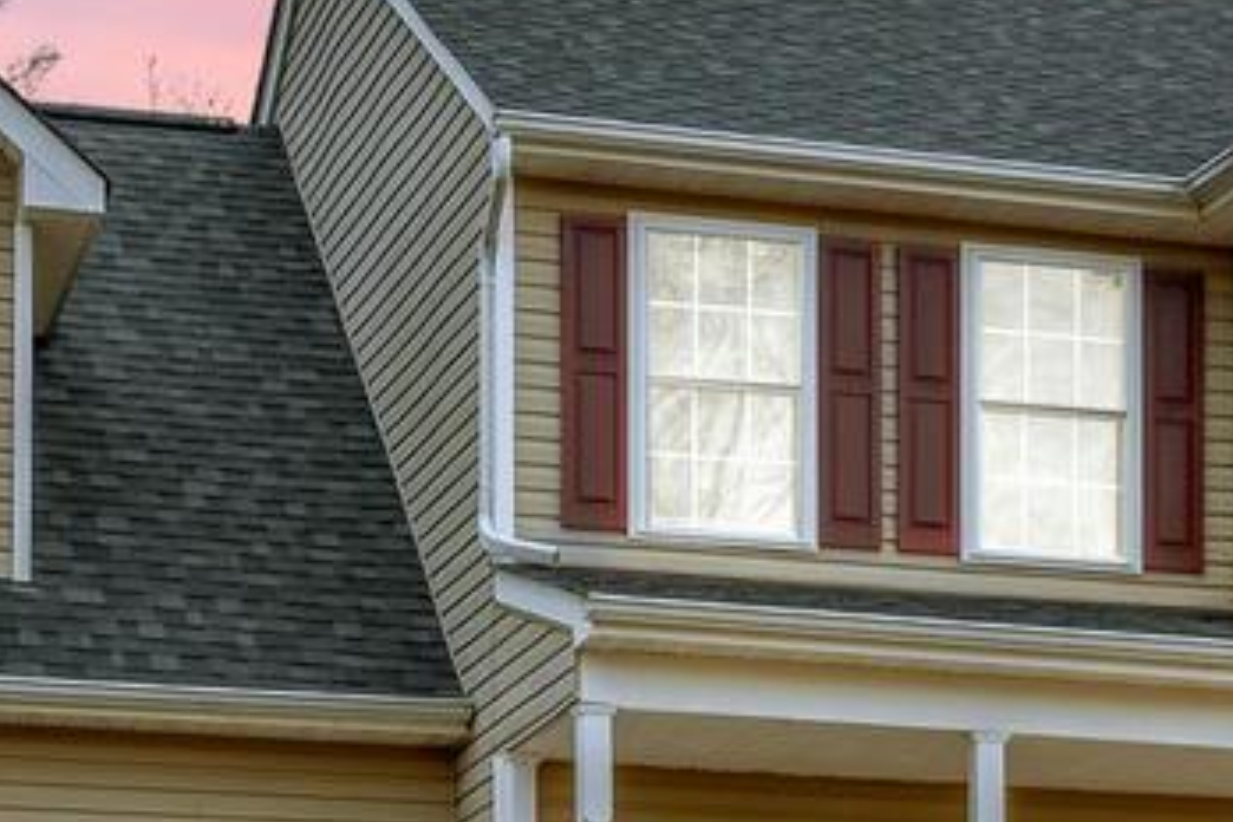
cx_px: 872
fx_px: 4247
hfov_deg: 16.5
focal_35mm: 124
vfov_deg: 10.9
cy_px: 854
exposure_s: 1/320
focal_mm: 30
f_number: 6.3
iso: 100
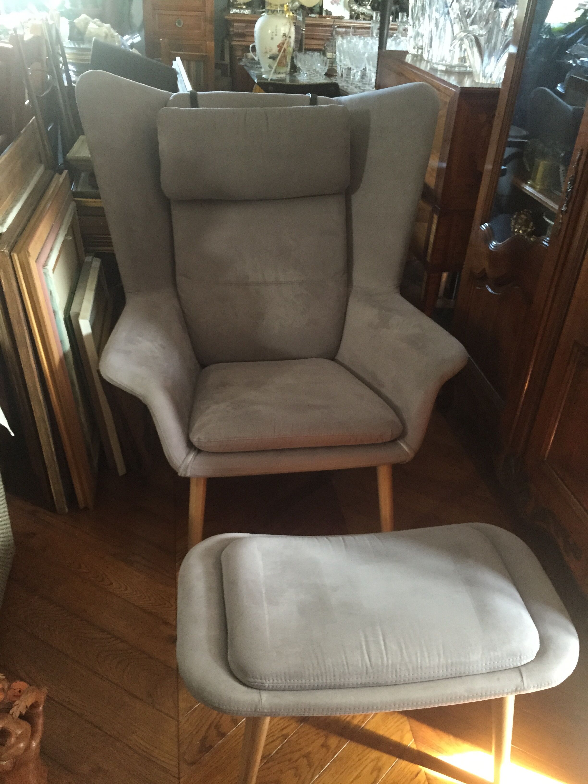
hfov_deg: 48.2
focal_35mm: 29
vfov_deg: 61.7
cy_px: 392
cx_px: 294
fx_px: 657
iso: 250
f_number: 2.2
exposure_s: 1/17
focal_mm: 4.15
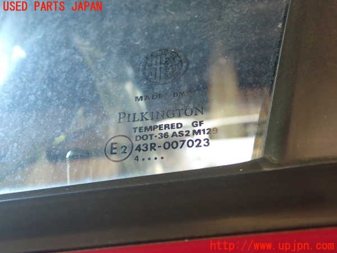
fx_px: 399
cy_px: 126
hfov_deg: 45.8
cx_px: 168
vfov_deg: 35.1
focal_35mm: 41
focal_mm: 7.31
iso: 800
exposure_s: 1/30
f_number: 2.8
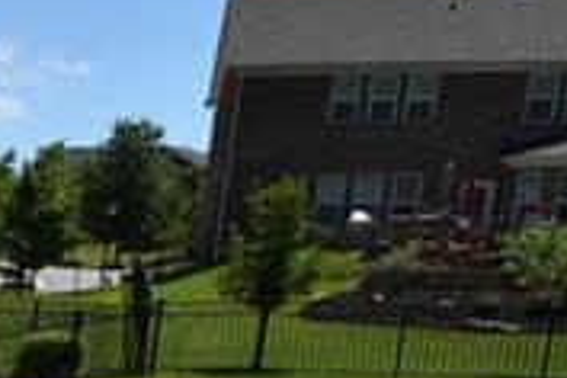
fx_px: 1638
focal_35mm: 104
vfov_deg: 12.3
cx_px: -782
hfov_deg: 14.0
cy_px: 641
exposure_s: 1/500
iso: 100
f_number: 8
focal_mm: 12
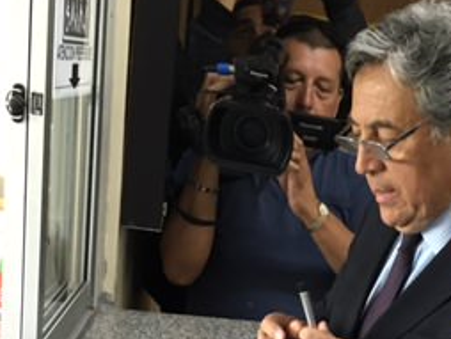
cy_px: 401
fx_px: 952
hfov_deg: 26.3
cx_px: 336
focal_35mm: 73
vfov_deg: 19.1
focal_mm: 4.15
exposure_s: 1/33
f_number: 2.2
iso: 200
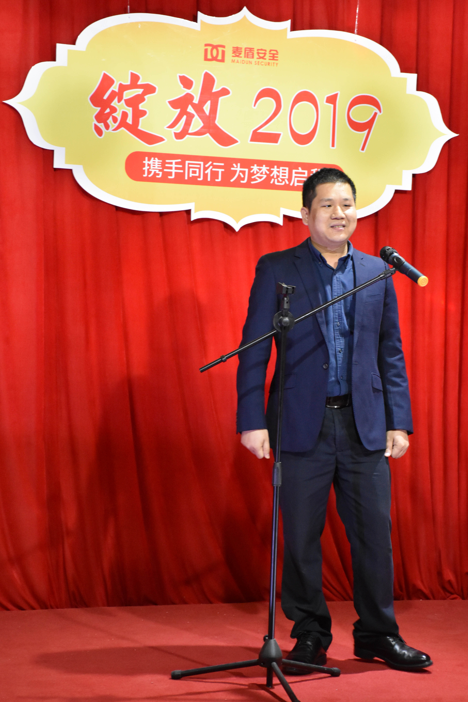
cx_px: 261
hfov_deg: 15.4
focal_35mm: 89
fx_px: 1735
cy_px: 330
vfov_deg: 22.9
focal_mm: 52
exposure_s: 1/60
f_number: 4.8
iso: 2800
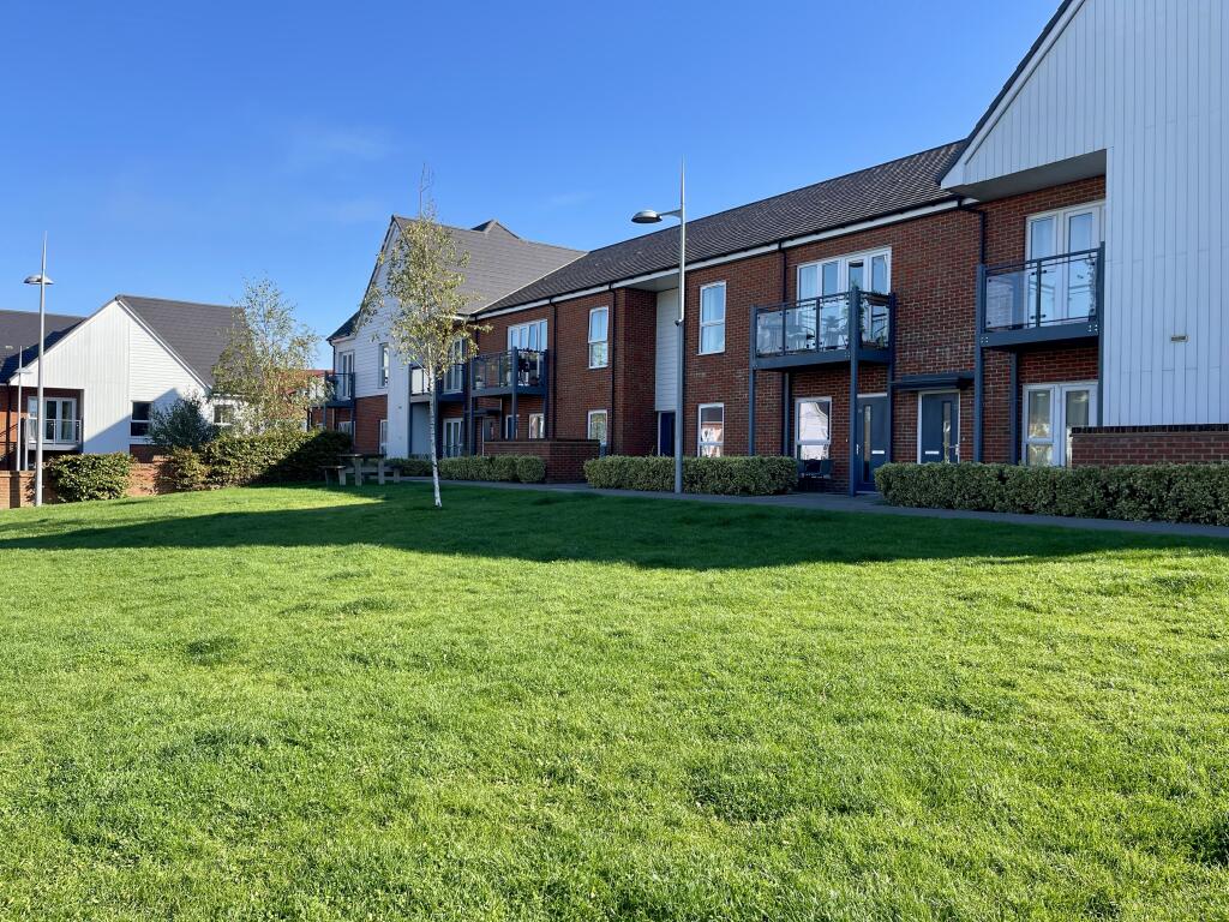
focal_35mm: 25
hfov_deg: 69.4
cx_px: 614
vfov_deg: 54.9
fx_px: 888
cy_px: 461
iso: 32
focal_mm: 5.1
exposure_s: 1/1403
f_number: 1.6
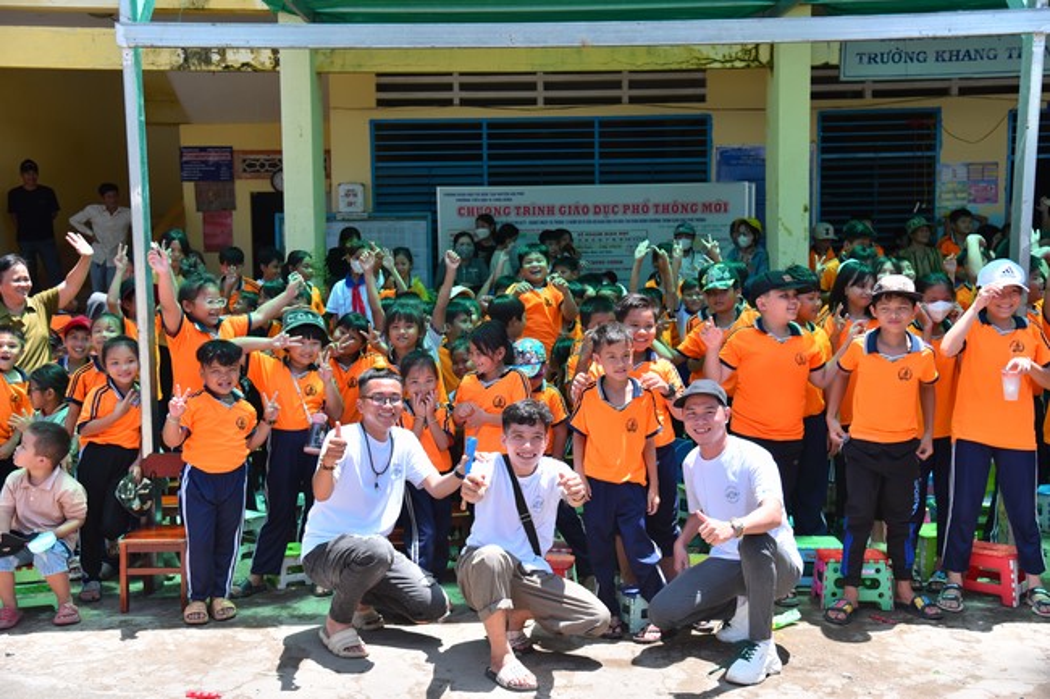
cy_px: 350
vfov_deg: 33.4
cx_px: 525
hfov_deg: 48.5
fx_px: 1166
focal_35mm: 40
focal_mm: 40
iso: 125
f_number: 5
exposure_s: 1/400
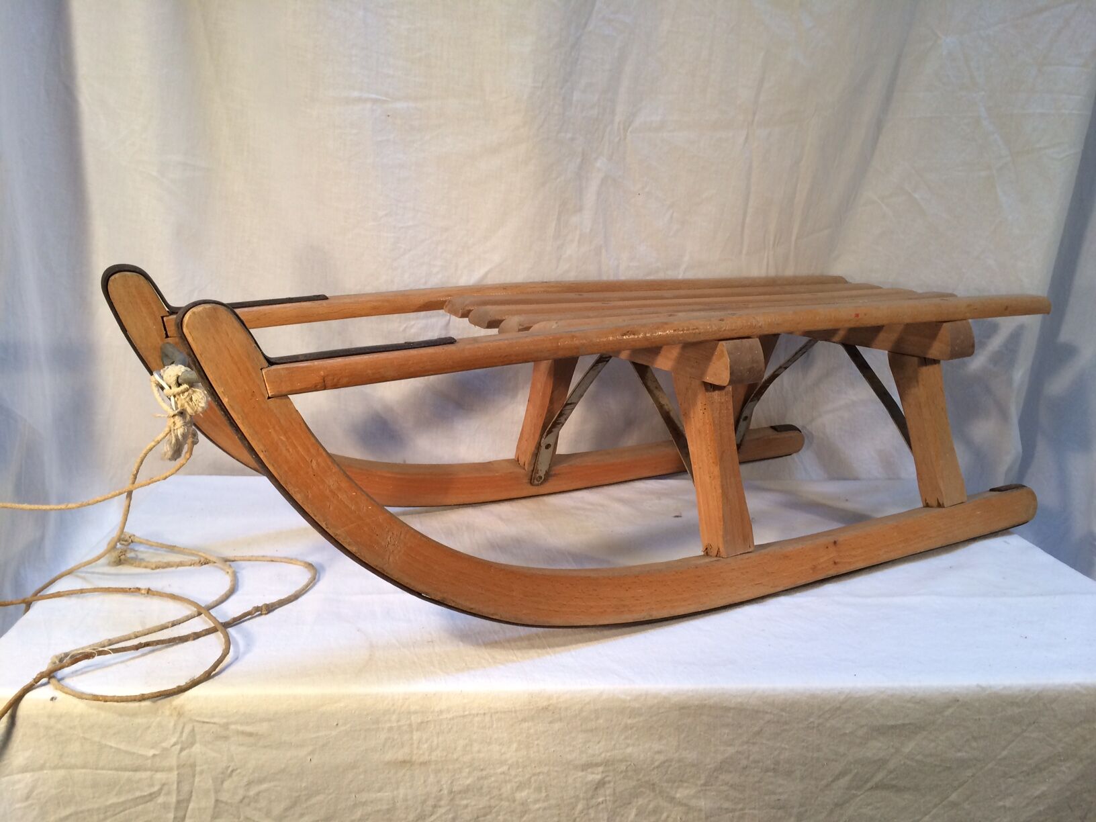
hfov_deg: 61.7
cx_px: 548
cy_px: 411
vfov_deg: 48.2
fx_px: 918
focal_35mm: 29
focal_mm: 4.15
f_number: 2.2
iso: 50
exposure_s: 1/33
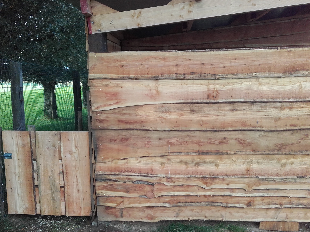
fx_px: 340
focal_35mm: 38
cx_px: 145
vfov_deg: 37.6
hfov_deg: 48.9
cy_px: 138
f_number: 2.2
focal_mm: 3.3
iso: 50
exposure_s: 1/150
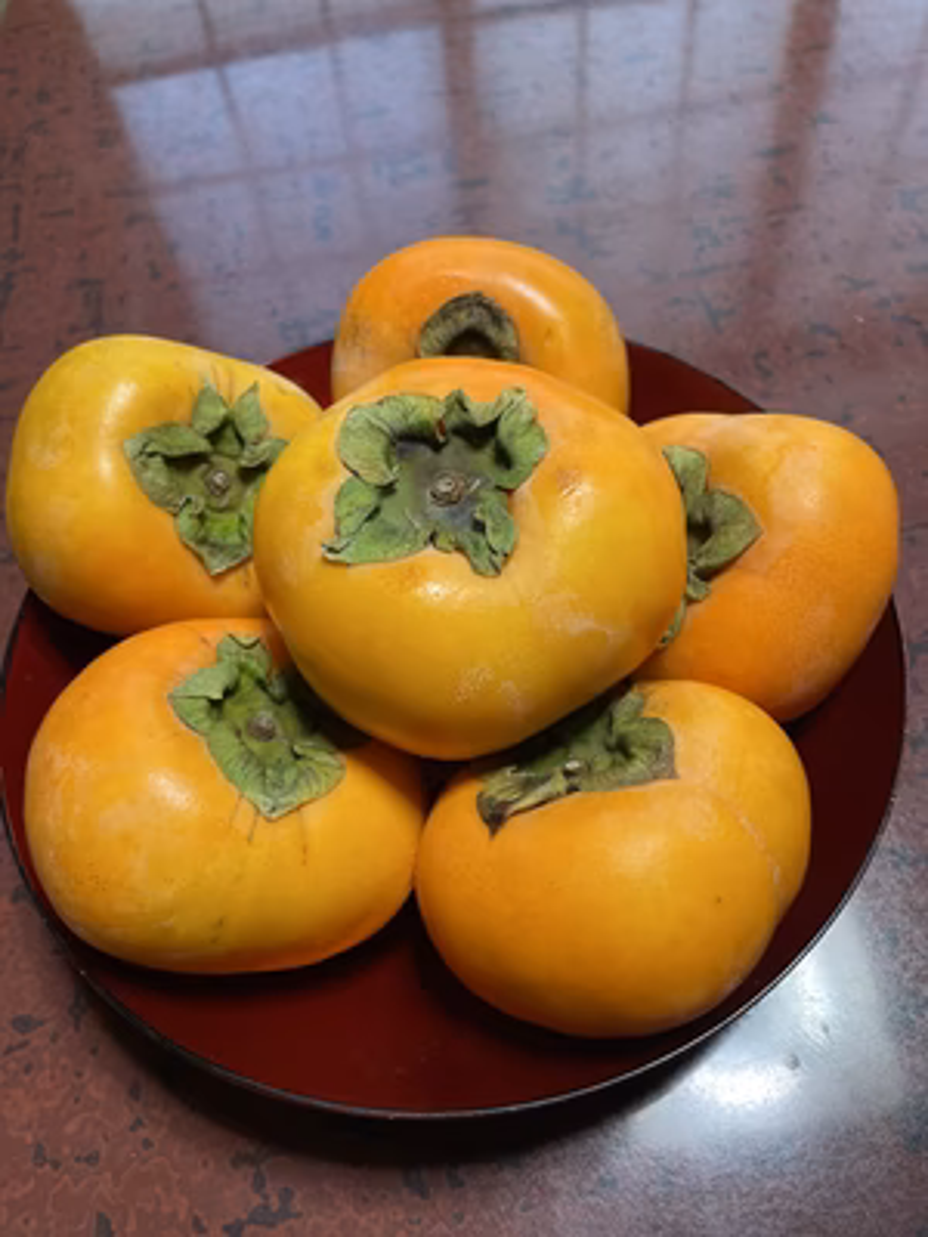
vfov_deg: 67.3
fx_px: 929
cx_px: 464
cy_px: 618
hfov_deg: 53.1
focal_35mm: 26
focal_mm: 4.2
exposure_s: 1/60
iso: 160
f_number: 1.6
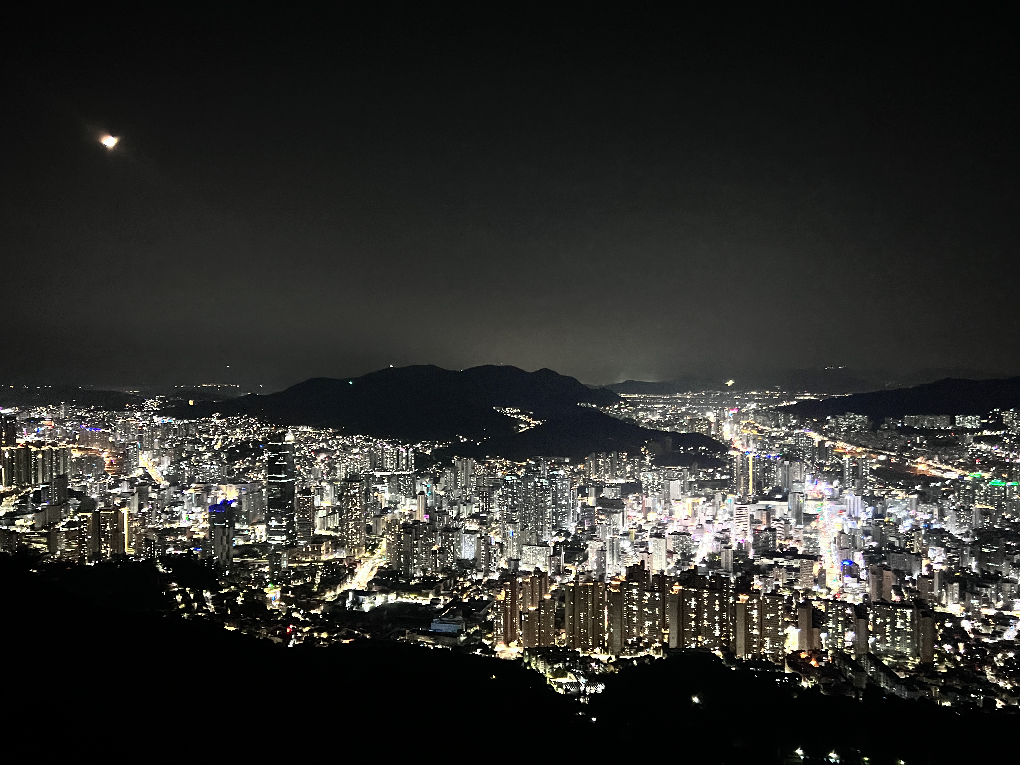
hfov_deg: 67.3
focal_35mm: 26
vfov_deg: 53.1
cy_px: 382
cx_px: 510
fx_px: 766
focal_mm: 5.7
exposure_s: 1/20
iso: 1000
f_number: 1.5
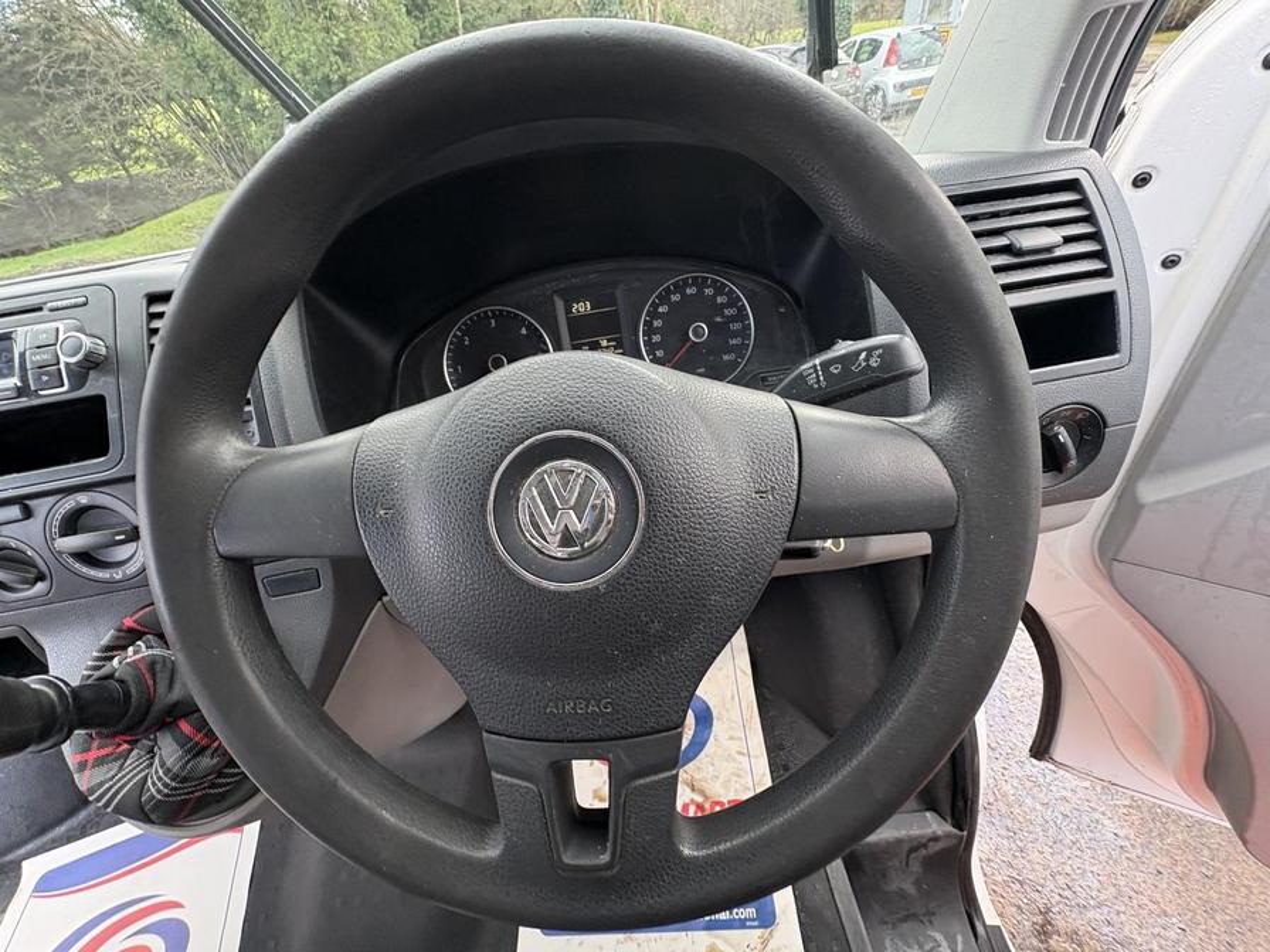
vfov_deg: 85.7
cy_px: 476
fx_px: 514
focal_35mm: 14
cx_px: 635
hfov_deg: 102.1
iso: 160
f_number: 2.2
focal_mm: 2.22
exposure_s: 1/99
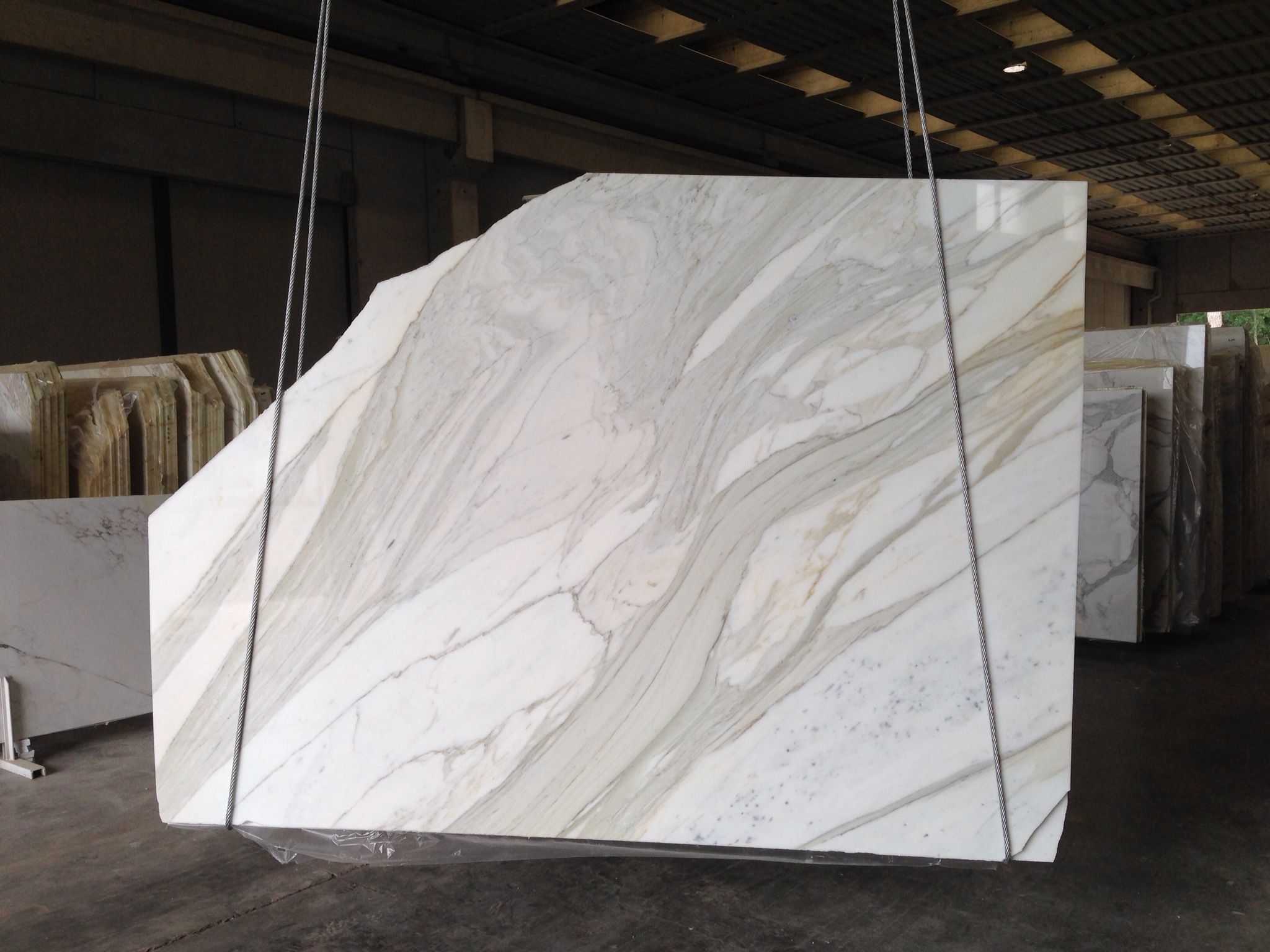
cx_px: 635
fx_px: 1211
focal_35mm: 33
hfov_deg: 55.4
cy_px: 476
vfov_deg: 42.9
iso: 50
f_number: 2.4
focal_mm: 4.13
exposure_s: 1/223
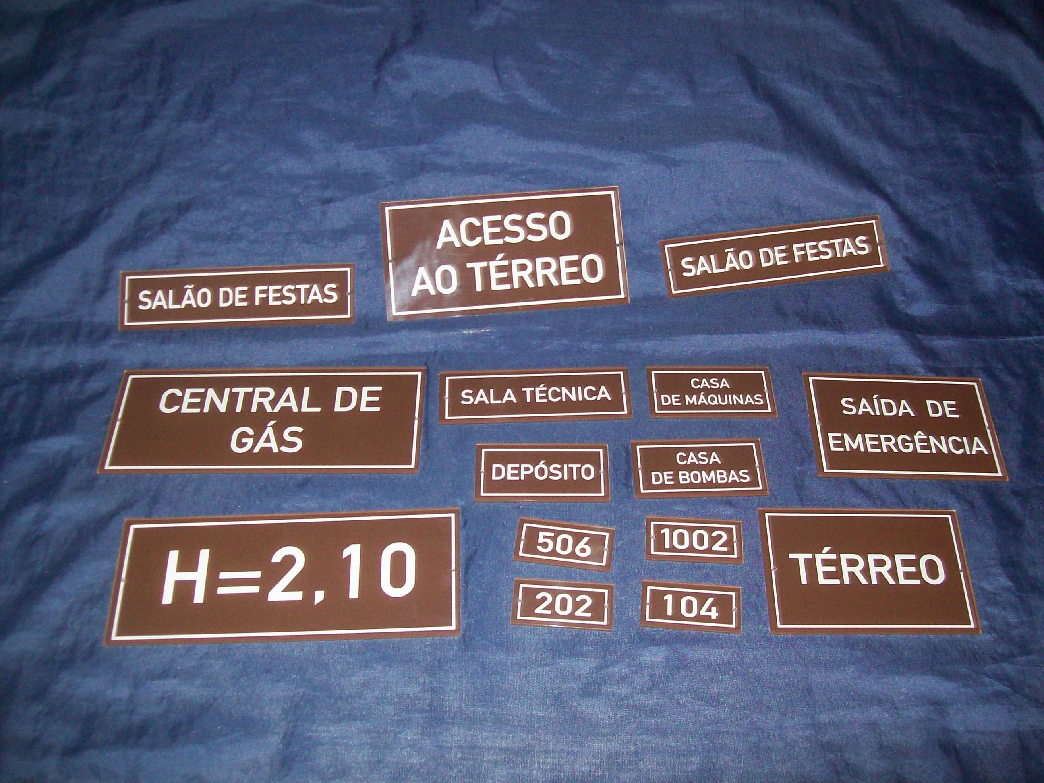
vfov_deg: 39.7
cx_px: 522
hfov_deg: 51.4
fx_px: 1086
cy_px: 392
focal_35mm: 36
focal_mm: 6
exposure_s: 1/64
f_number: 2.7
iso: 200
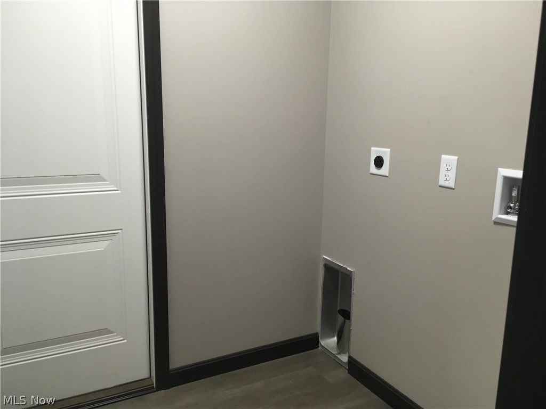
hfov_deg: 61.7
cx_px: 273
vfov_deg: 48.2
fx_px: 457
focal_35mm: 29
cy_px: 204
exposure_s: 1/30
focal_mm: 4.15
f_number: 2.2
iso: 64
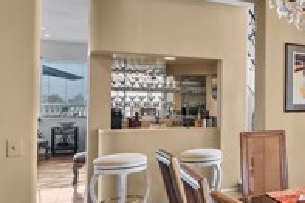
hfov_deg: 32.0
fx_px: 330
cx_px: 427
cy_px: 95
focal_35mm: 39
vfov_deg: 34.1
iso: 250
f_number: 9
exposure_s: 1/3
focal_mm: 12
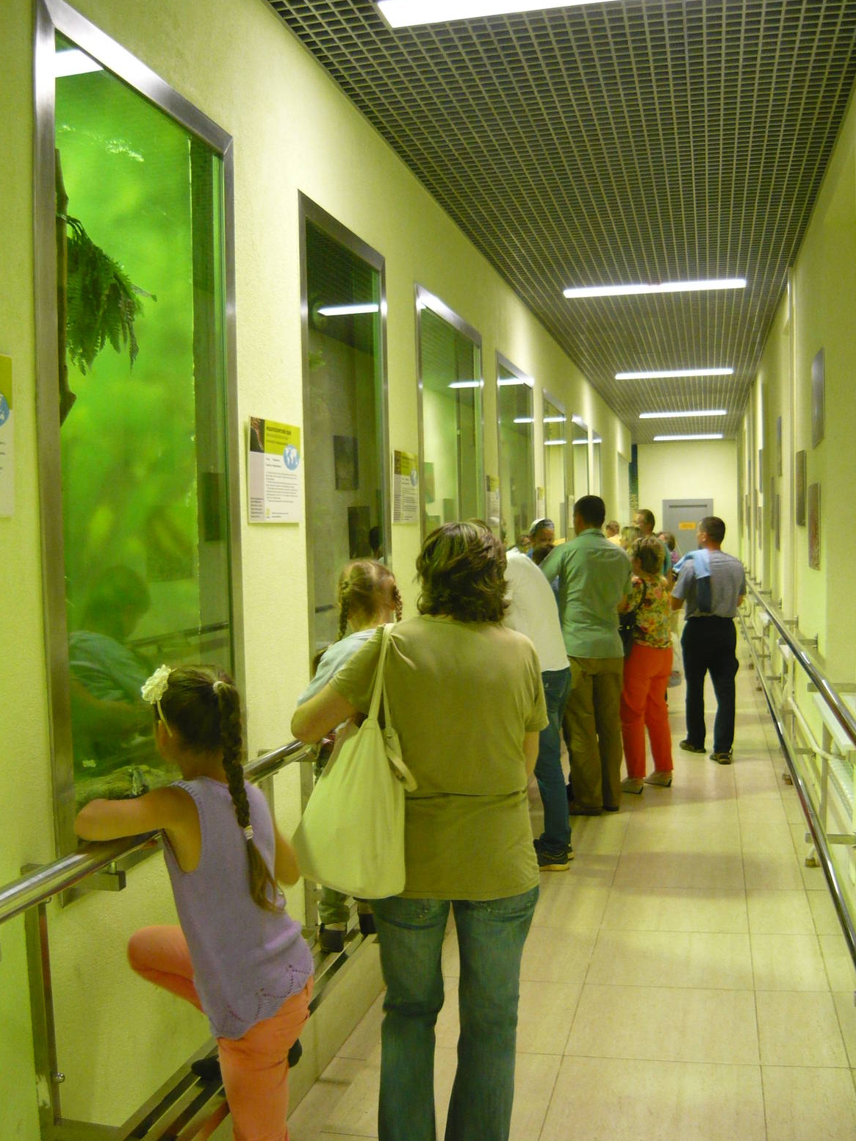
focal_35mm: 34
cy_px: 585
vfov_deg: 53.9
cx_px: 434
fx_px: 1121
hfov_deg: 41.8
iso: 400
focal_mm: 5.5
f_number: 2.8
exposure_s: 1/30
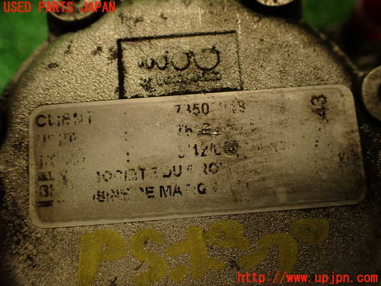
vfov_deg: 44.2
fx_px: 352
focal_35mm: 32
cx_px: 190
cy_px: 143
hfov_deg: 56.8
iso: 160
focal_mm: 5.79
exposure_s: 1/60
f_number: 2.4
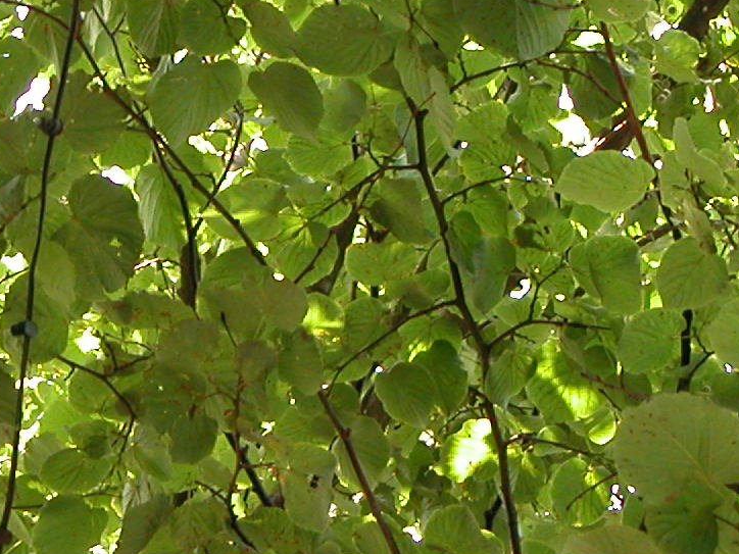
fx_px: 5508
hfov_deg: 7.7
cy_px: 255
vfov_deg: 5.8
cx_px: 230
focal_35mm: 258
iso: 100
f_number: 3.3
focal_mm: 18.8
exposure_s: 1/82.6
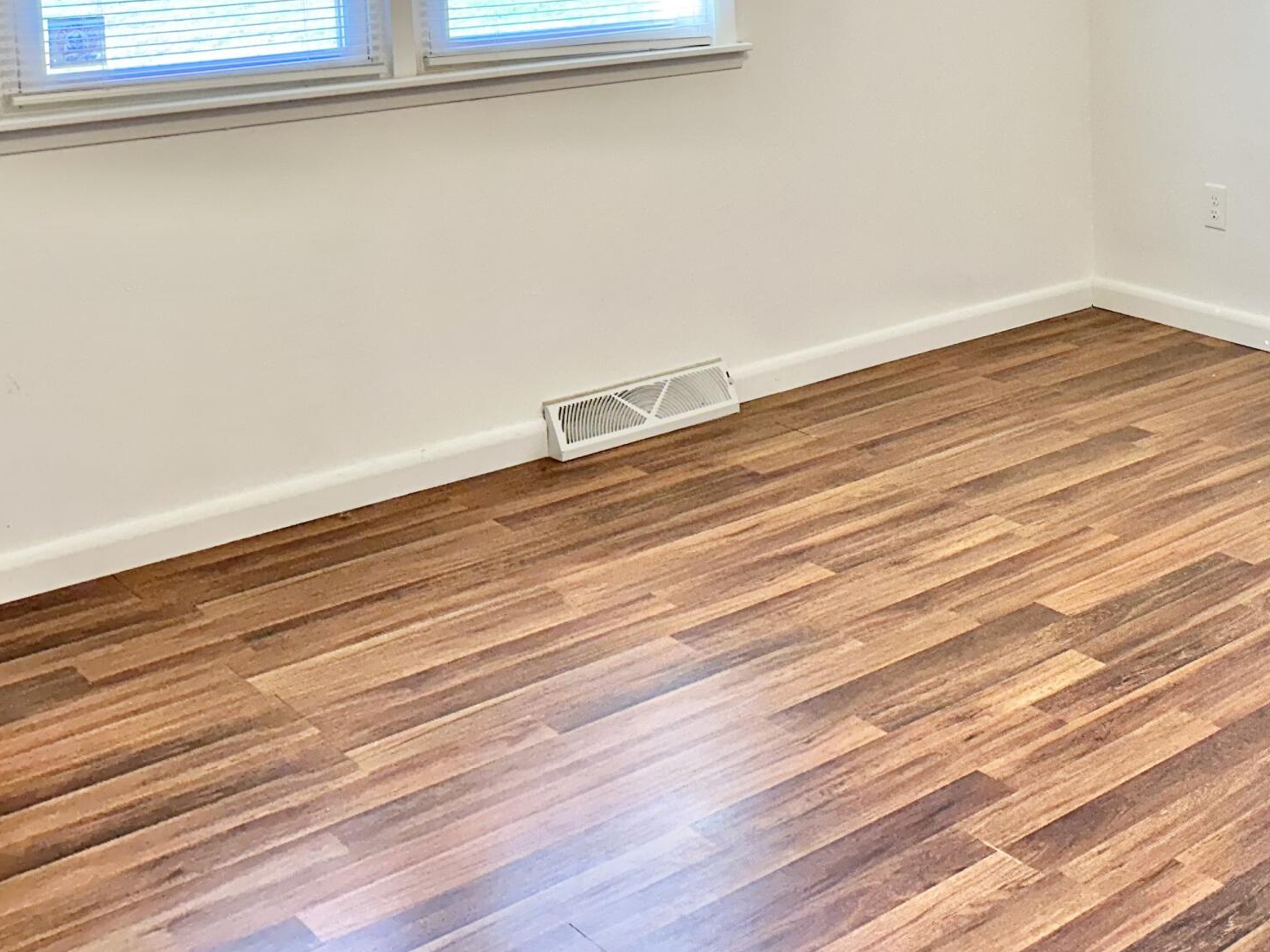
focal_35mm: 49
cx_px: 1246
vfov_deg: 28.0
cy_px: 12
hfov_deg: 35.5
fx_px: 1798
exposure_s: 1/120
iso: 125
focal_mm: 6.86
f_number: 1.78
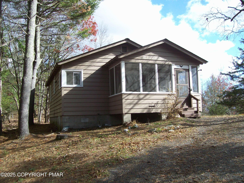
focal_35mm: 36
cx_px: 122
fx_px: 254
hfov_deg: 51.4
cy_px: 92
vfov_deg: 39.7
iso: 80
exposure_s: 1/509
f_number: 2.7
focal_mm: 6
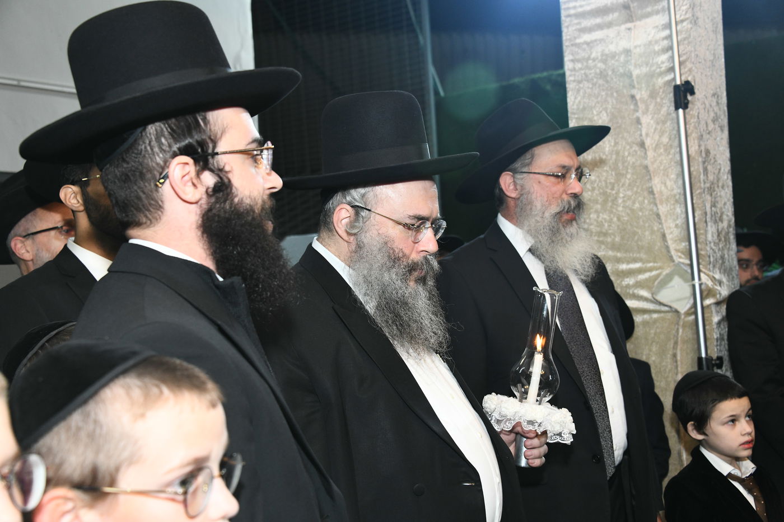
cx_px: 392
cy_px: 261
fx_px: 980
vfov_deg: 29.9
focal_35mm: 45
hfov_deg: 43.6
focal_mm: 45
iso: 1600
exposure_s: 1/100
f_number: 5.6
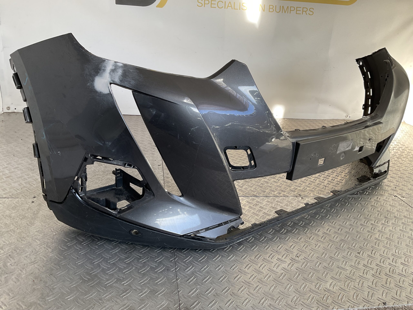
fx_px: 346
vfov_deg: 48.2
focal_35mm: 29
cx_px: 206
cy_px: 155
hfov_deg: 61.7
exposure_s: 1/120
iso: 25
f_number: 1.8
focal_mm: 3
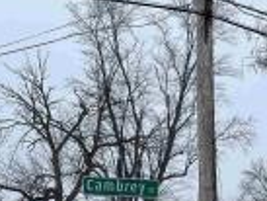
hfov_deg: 26.4
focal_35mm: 73
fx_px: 564
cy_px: 273
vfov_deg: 18.5
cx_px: 191
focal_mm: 5.1
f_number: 1.6
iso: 32
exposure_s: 1/1493
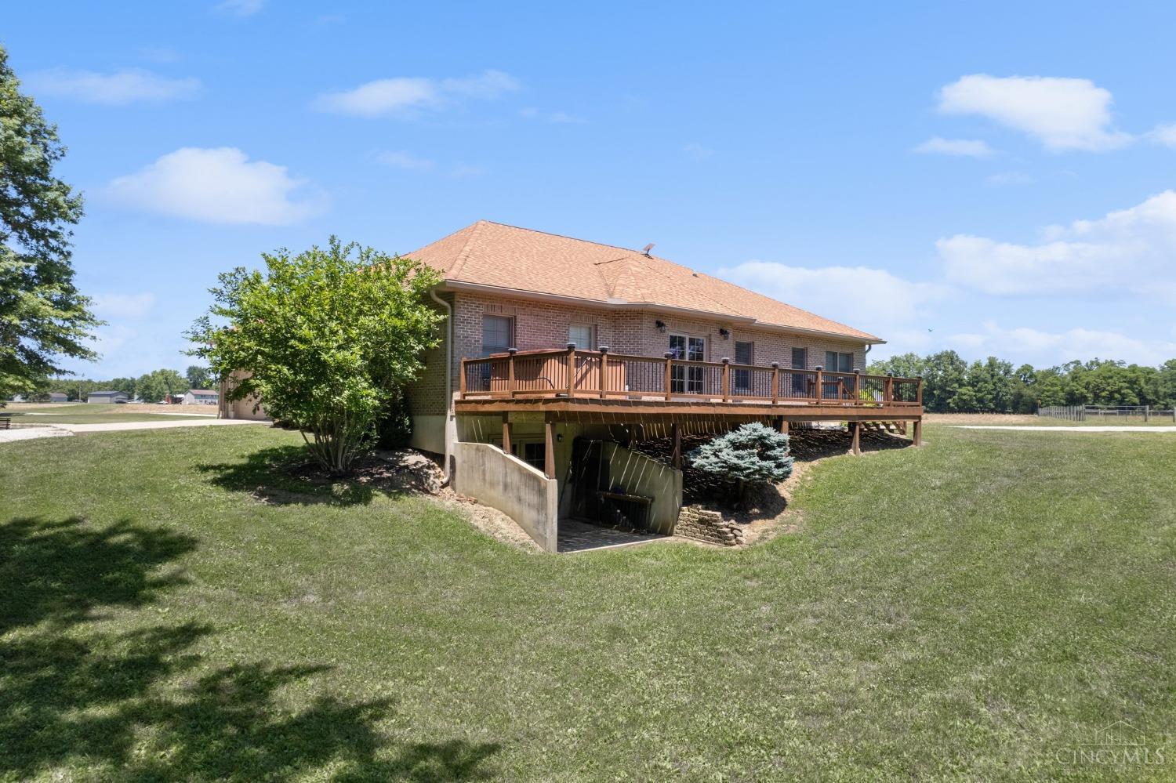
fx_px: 718
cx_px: 588
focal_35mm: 22
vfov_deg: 57.2
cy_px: 392
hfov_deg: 78.6
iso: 110
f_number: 2.8
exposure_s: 1/1500
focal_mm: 8.38
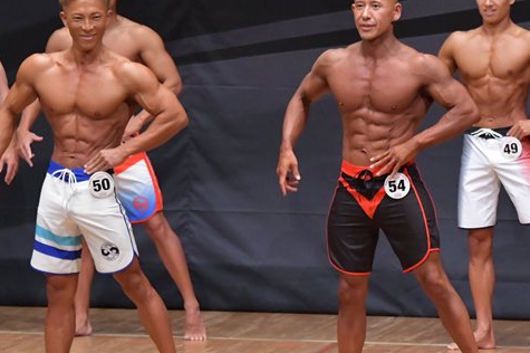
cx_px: 421
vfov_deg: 3.3
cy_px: 185
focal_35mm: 416
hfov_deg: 5.0
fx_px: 6120
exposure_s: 1/400
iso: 6400
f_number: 5.6
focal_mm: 170
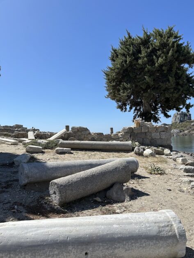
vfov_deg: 67.3
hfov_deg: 53.1
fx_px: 194
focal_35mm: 26
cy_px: 129
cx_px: 97
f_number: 1.5
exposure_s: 1/5587
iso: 50
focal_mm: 5.7
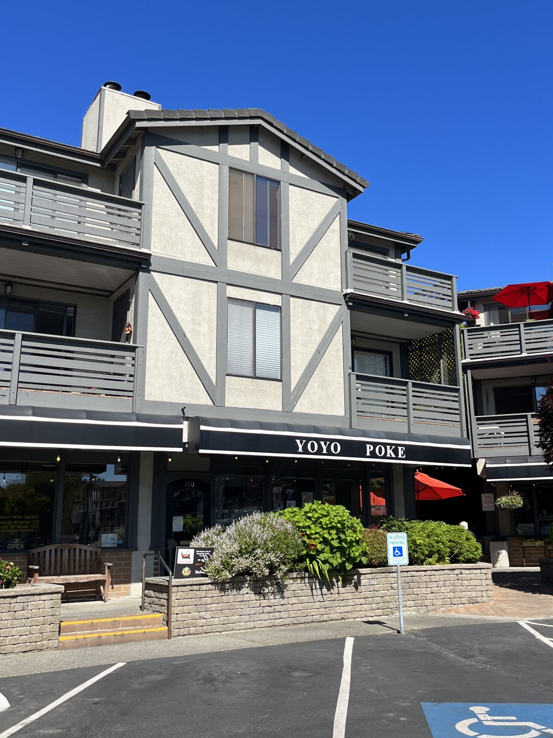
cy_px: 361
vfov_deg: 54.0
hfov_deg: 41.6
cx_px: 328
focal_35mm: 34
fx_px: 724
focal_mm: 5.1
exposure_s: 1/2825
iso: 50
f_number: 1.6
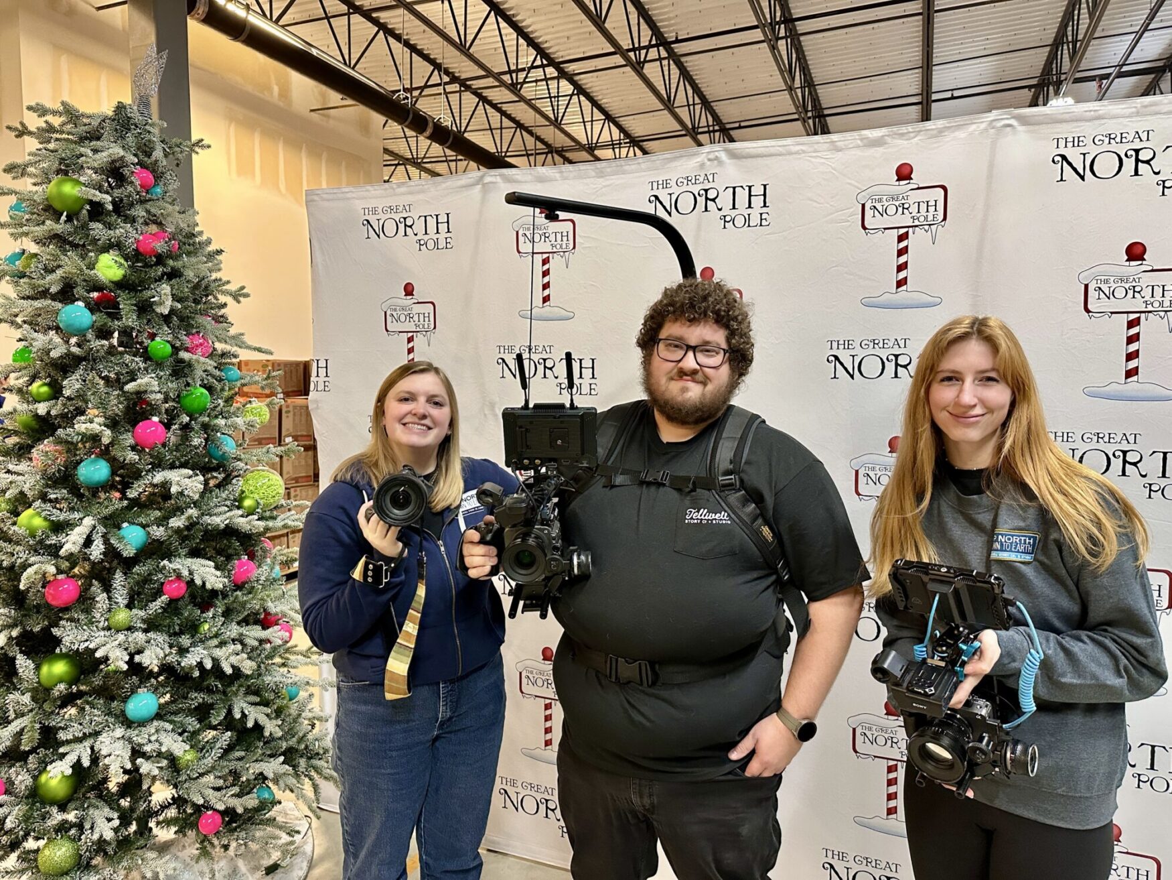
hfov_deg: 71.6
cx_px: 586
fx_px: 813
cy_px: 440
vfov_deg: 56.8
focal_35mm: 24
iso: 400
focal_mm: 6.86
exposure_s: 1/60
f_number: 1.78
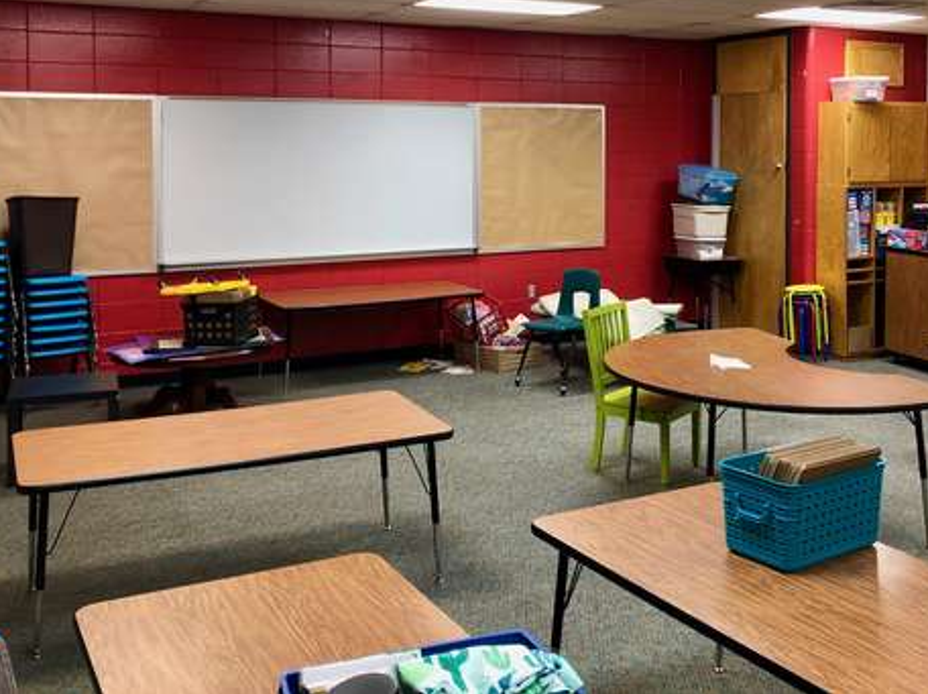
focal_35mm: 41
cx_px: 559
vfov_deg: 34.5
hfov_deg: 45.6
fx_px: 1098
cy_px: 187
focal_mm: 4
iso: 40
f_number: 1.8
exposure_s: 1/24
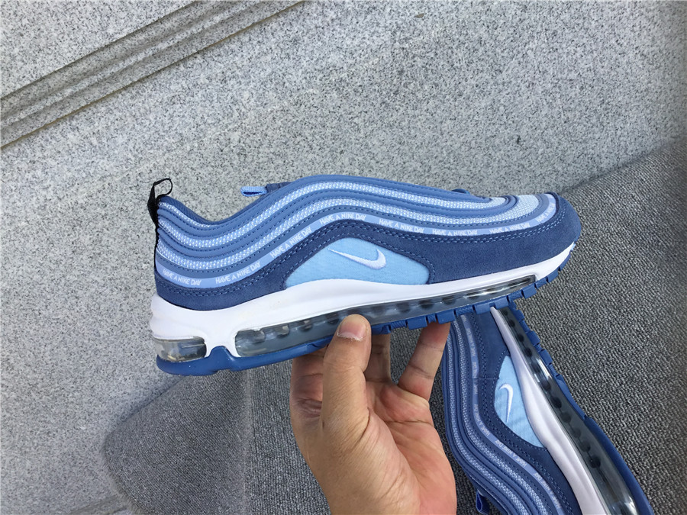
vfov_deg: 45.4
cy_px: 258
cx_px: 344
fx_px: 615
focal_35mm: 31
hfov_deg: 58.4
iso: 25
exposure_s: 1/506
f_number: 2.4
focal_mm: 3.3
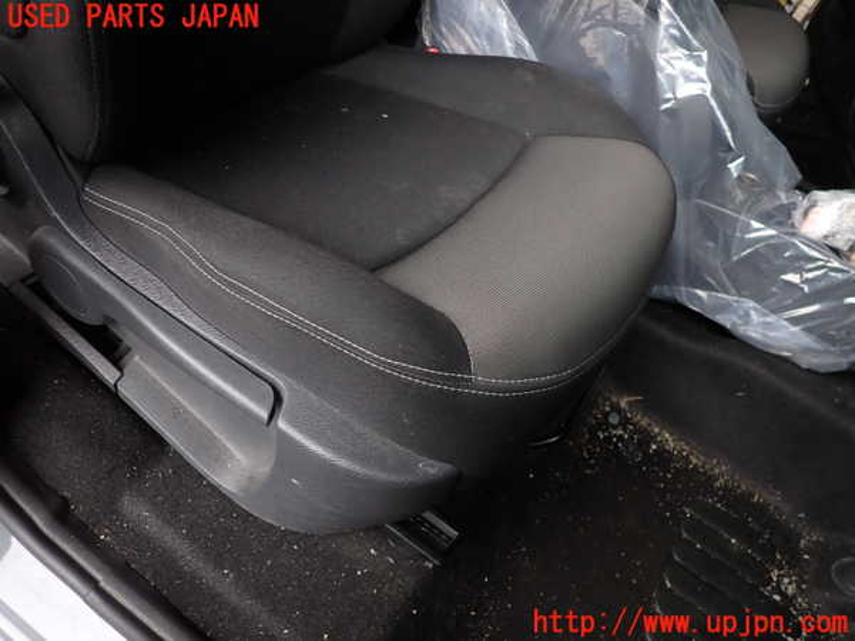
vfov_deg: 54.9
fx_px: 617
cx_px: 428
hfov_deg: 69.4
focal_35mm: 25
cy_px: 320
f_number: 2
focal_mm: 4.5
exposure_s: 1/60
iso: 125
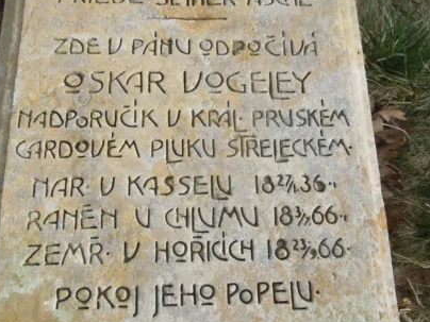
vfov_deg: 48.2
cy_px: 156
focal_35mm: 29
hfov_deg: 61.6
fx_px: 360
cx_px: 204
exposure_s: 1/640
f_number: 6.6
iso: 400
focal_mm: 4.5
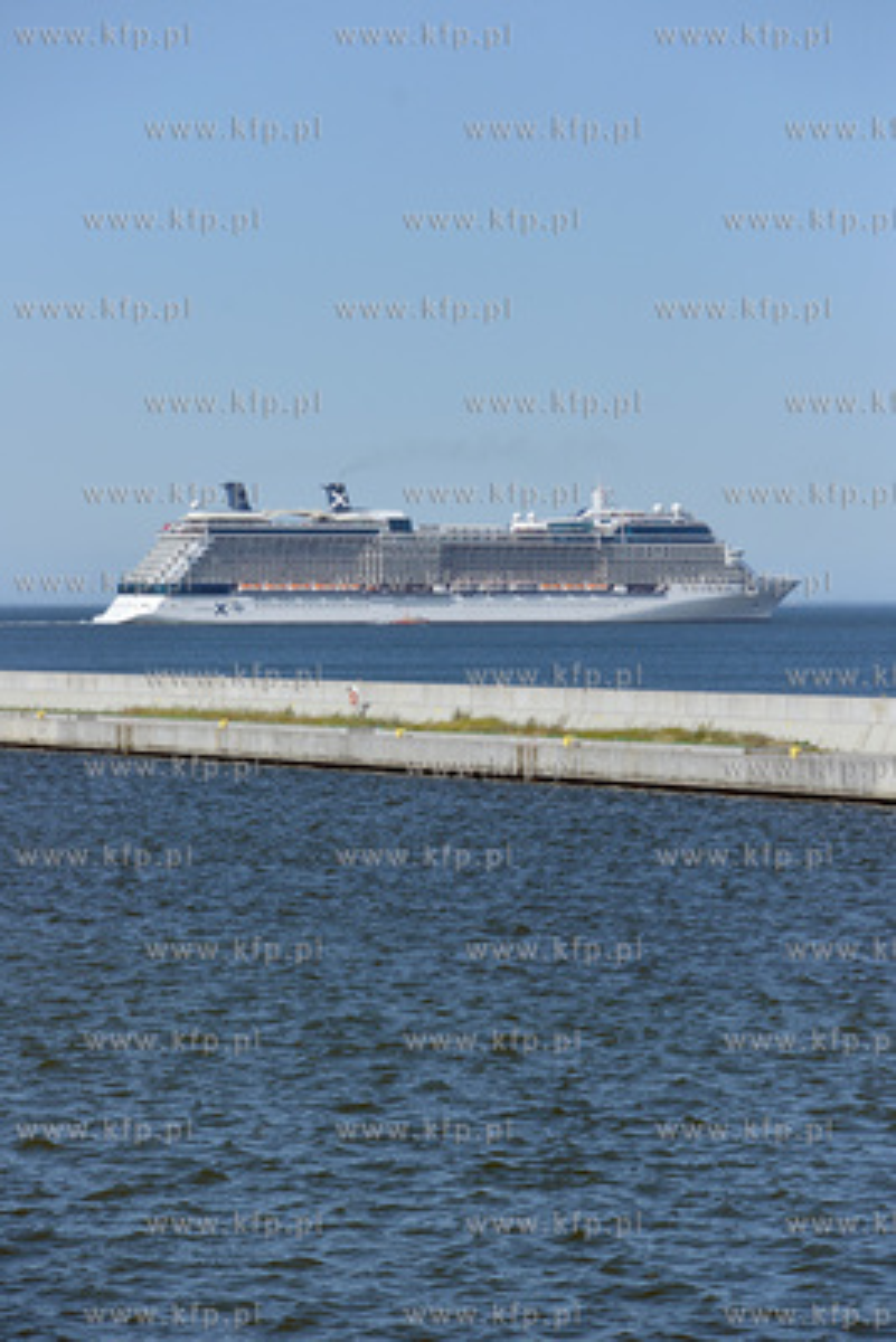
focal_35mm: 130
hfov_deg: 10.6
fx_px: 4849
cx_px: 448
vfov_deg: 15.8
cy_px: 671
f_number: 5
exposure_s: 1/2500
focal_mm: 130
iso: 200
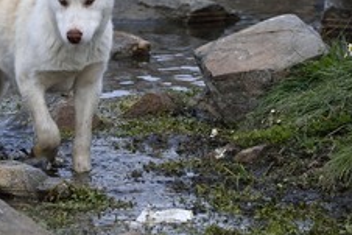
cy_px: 65
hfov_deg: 5.6
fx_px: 3630
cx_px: 143
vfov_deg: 3.7
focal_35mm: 371
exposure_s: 1/400
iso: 400
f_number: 7.1
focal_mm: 200
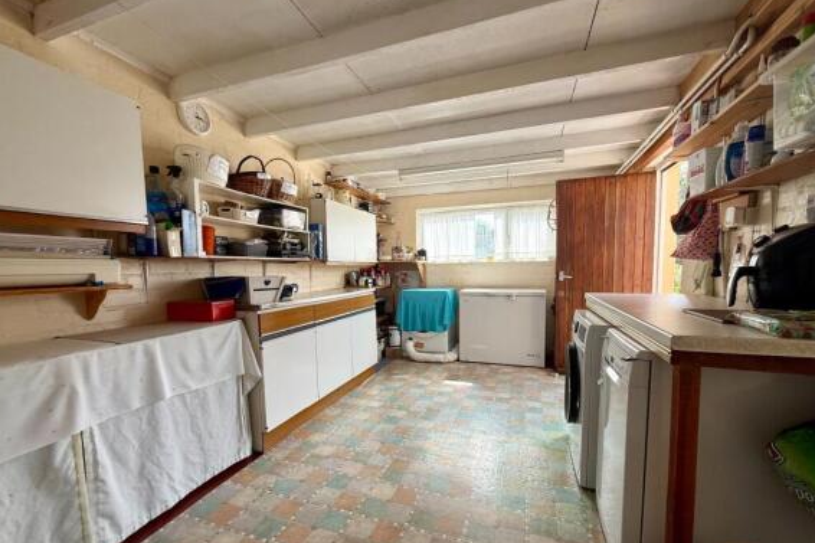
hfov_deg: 100.4
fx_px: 339
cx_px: 408
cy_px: 296
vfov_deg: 77.1
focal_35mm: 15
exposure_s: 1/224
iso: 64
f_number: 2.2
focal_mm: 2.22
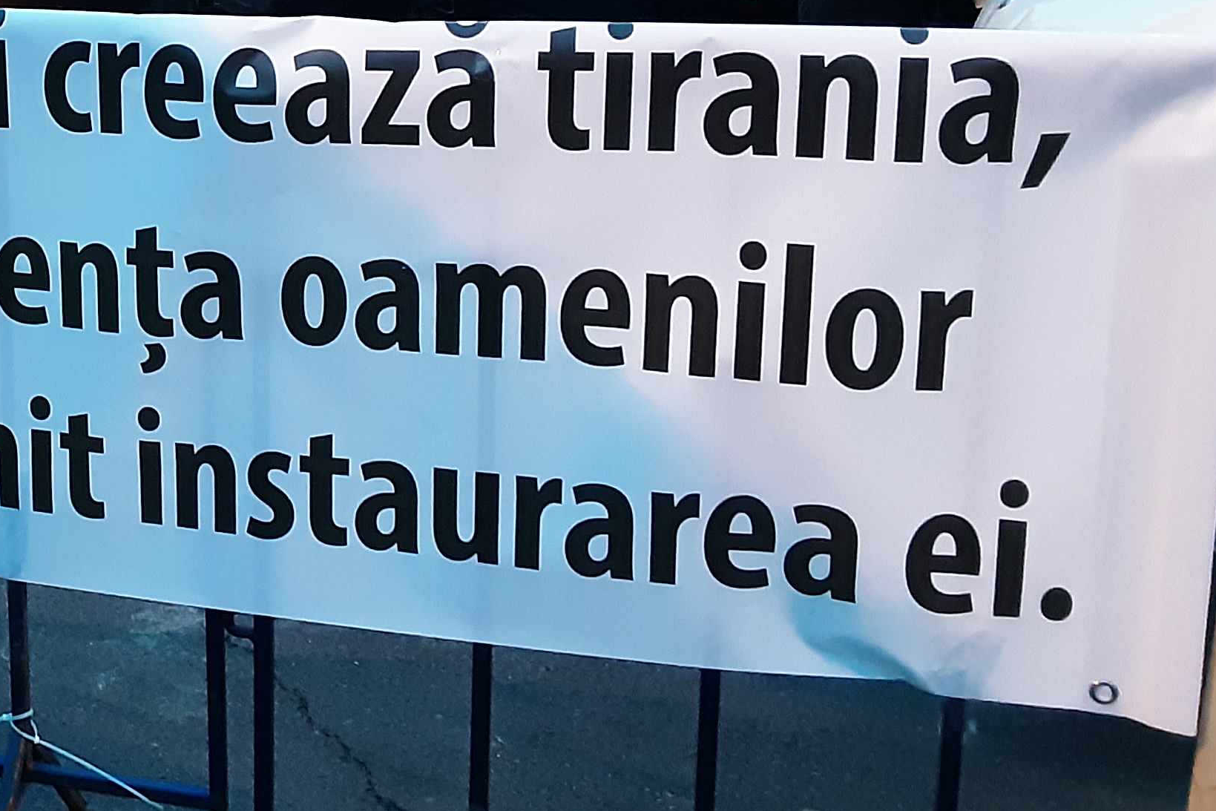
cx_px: 15
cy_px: 239
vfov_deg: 23.2
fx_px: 1959
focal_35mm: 58
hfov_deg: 31.9
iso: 250
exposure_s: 1/25
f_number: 1.9
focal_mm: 2.9
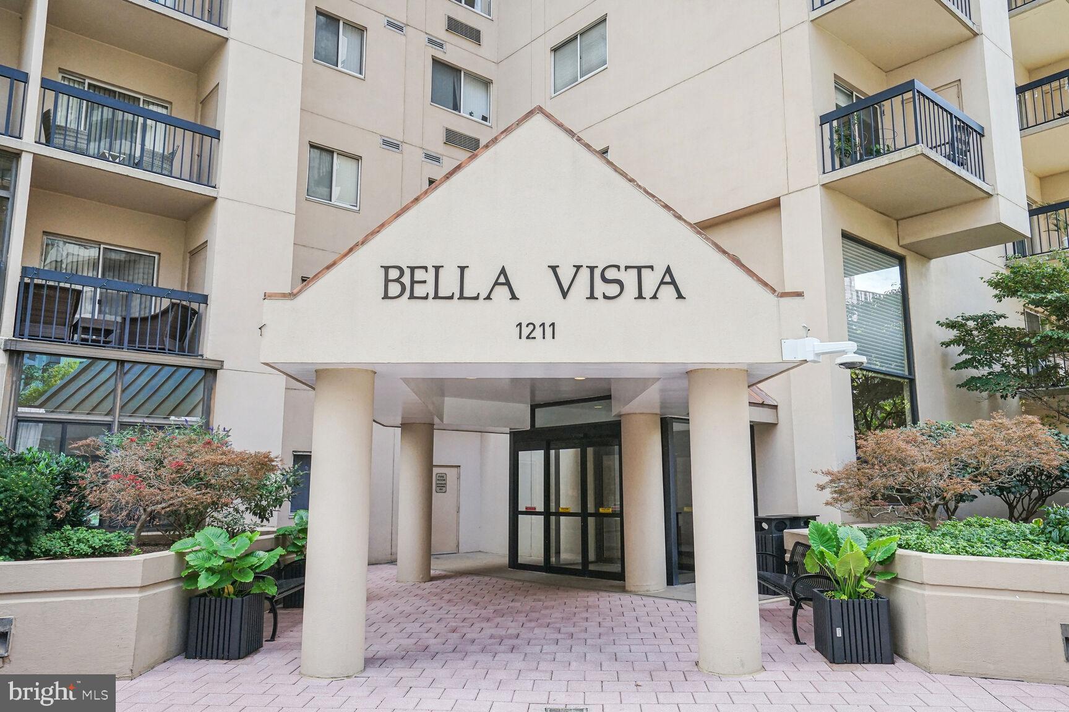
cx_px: 534
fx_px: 772
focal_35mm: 26
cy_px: 356
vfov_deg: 49.6
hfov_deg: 69.4
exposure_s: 1/320
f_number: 9
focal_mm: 26
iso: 640
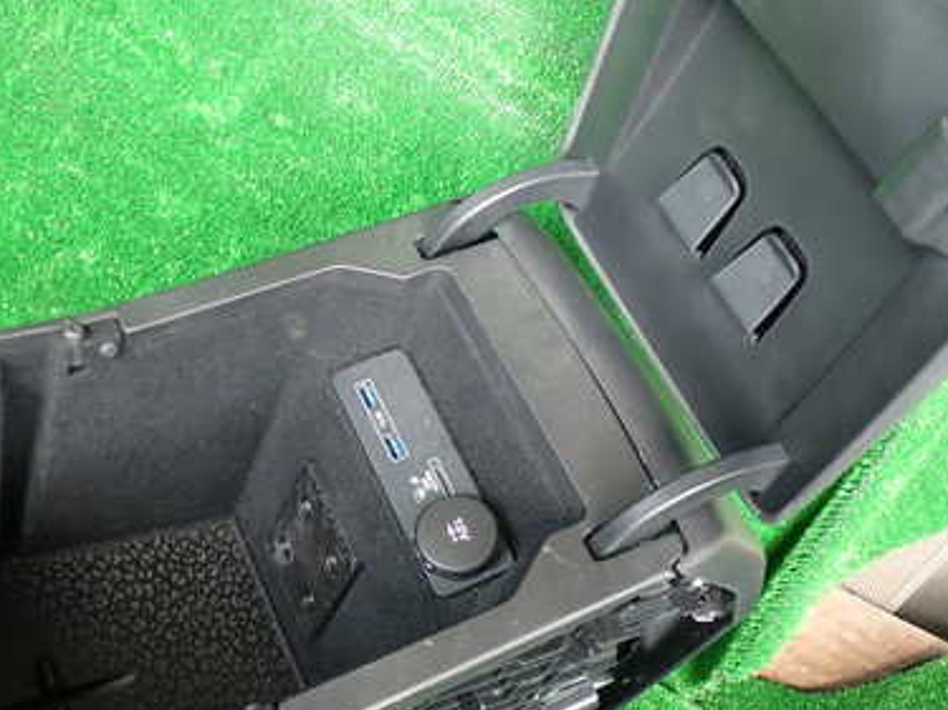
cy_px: 341
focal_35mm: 48
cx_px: 367
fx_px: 1314
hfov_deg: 39.5
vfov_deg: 30.2
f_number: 2.3
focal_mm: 5.4
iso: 200
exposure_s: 1/60
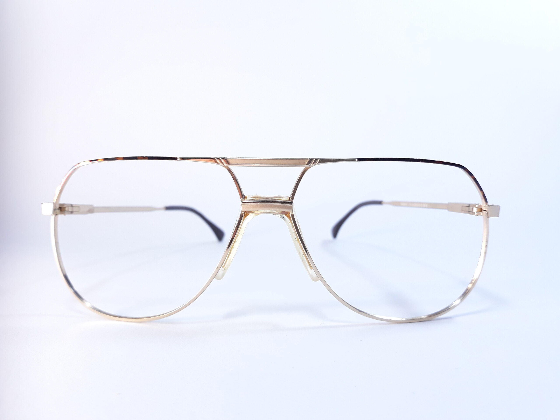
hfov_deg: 65.3
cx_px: 280
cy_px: 210
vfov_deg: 51.4
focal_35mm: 27
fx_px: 437
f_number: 1.7
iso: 200
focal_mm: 3.71
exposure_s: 1/360
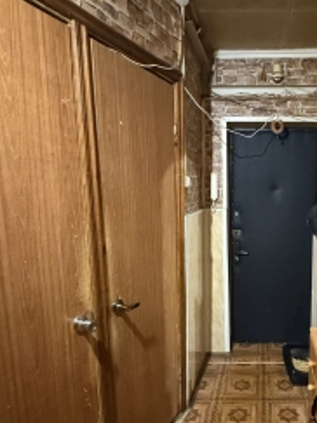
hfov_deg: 48.0
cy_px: 258
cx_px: 260
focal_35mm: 27
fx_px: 330
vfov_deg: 64.6
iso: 1600
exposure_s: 1/33
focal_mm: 2.22
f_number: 2.2
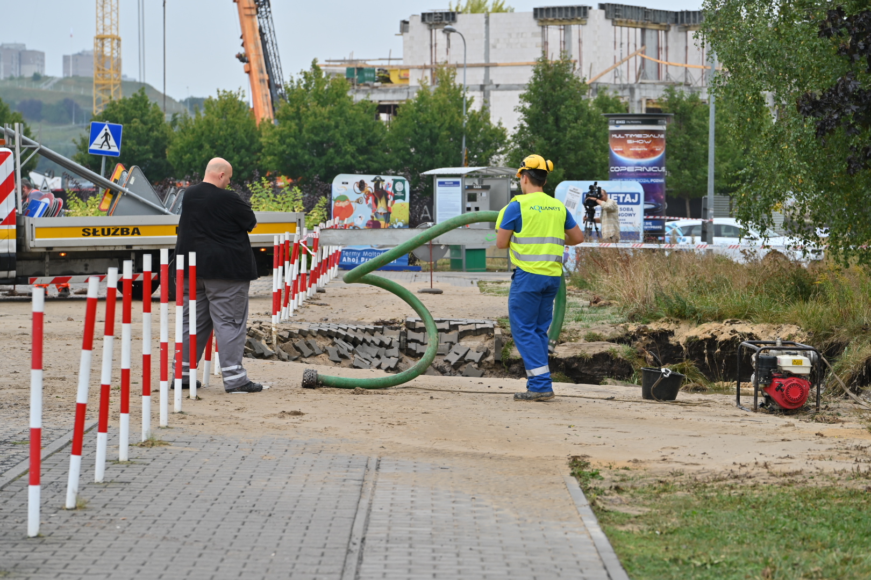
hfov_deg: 17.8
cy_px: 290
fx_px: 2782
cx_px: 436
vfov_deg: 11.9
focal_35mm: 115
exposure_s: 1/125
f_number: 5.6
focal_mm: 115
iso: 100
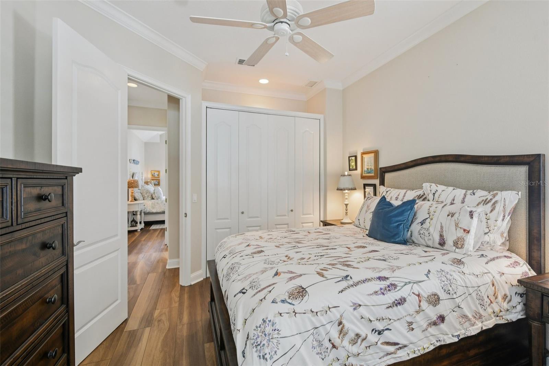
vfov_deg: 77.3
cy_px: 183
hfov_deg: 100.4
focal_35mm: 15
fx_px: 229
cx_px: 274
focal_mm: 10
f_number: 8
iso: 400
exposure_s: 1/6
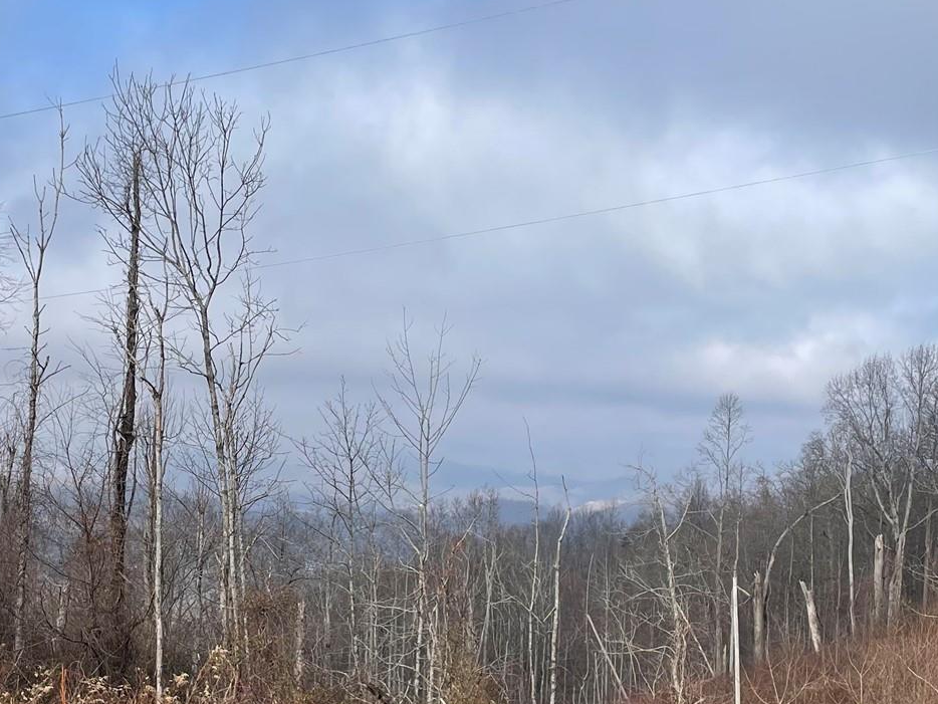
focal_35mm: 57
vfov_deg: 25.3
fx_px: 1545
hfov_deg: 33.3
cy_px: 537
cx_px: 273
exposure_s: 1/2747
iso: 32
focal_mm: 4.2
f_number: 1.6
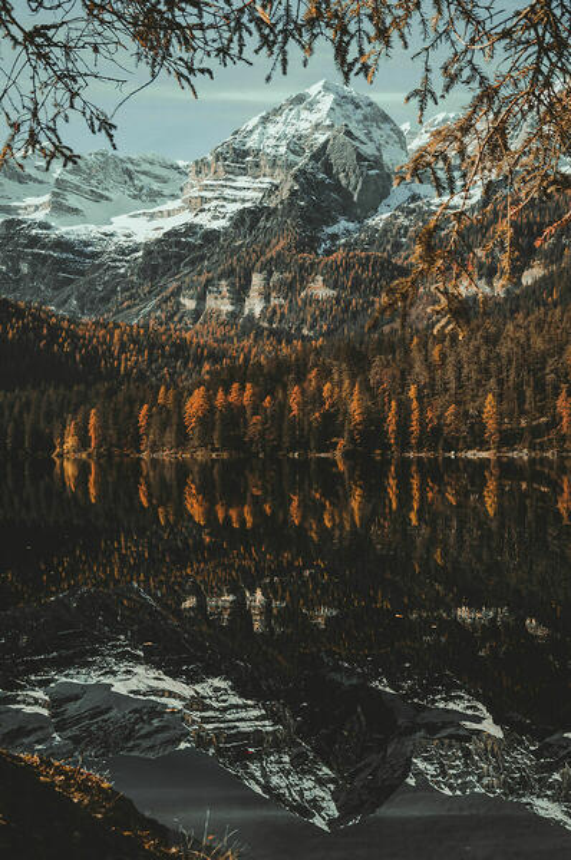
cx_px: 286
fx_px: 931
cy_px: 430
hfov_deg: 34.1
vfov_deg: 49.6
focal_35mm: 39
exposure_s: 1/80
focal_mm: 26
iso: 100
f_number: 7.1
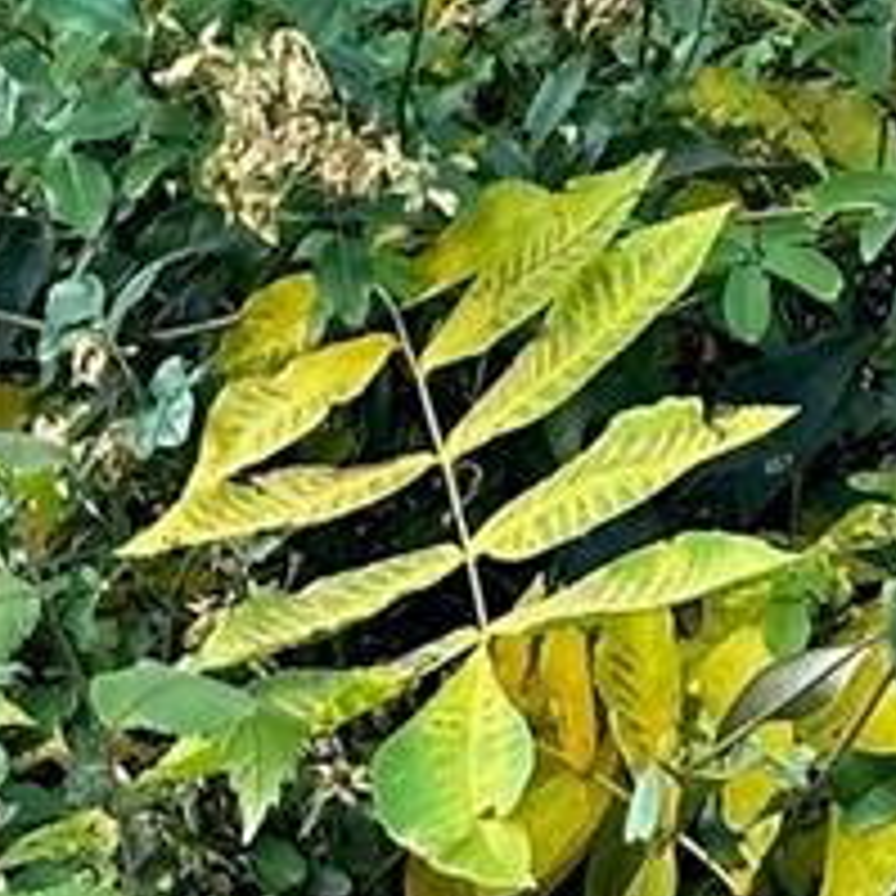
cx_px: -99
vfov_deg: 5.1
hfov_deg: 5.3
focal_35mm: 328
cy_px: -1589
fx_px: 9605
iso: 64
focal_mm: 6.86
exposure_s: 1/121
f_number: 1.78
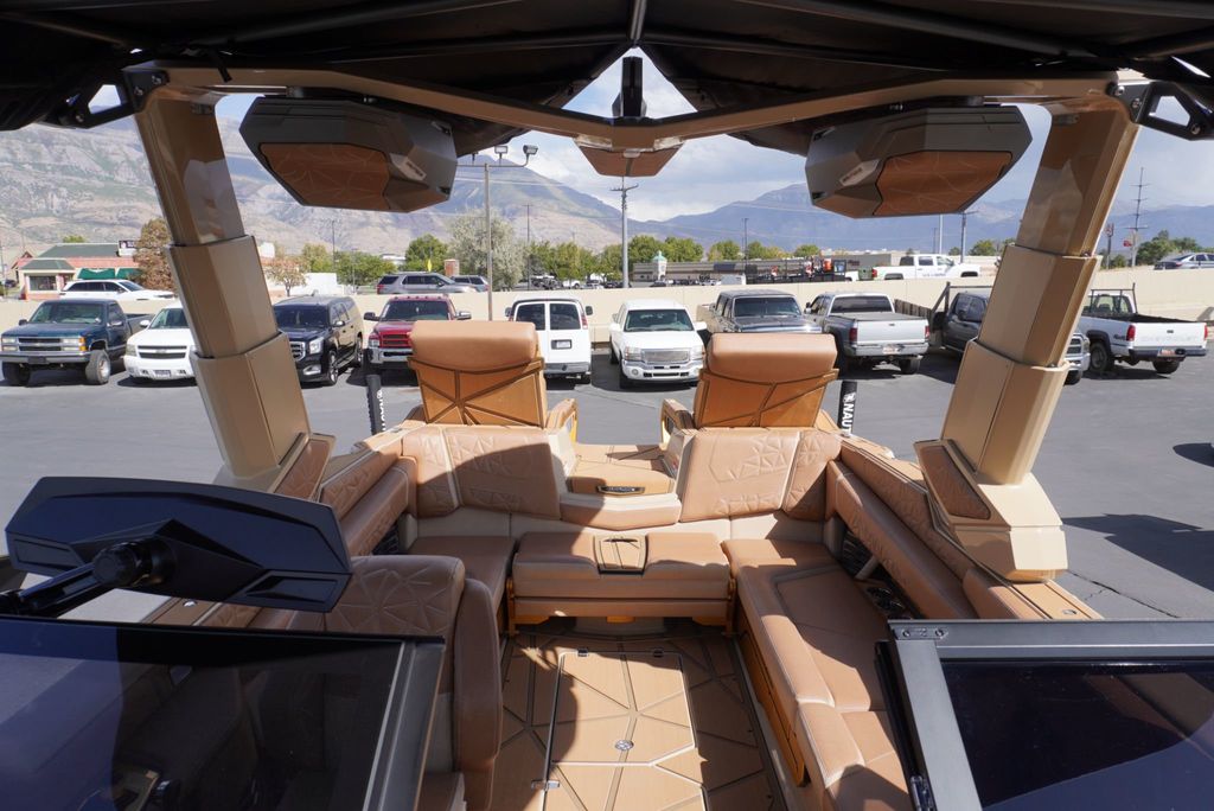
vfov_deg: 53.2
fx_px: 810
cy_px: 406
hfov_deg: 73.7
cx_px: 607
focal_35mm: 24
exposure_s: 1/250
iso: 100
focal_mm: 16
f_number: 8
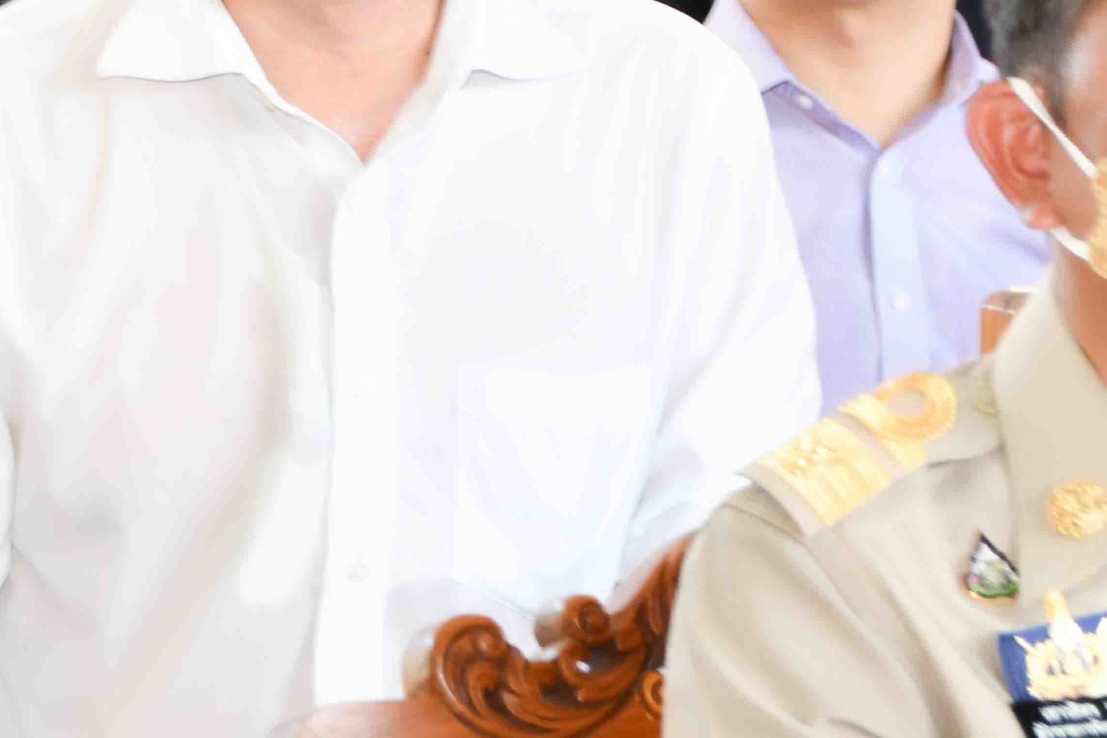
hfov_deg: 7.5
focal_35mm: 275
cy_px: -4
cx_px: 37
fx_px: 8456
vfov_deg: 5.0
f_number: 5.3
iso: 720
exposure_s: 1/60
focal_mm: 75
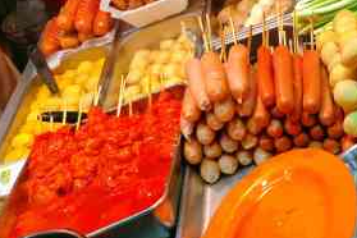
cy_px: 102
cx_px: 301
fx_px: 724
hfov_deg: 27.0
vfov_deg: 18.7
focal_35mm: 73
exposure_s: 1/25
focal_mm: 4
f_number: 1.8
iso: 40
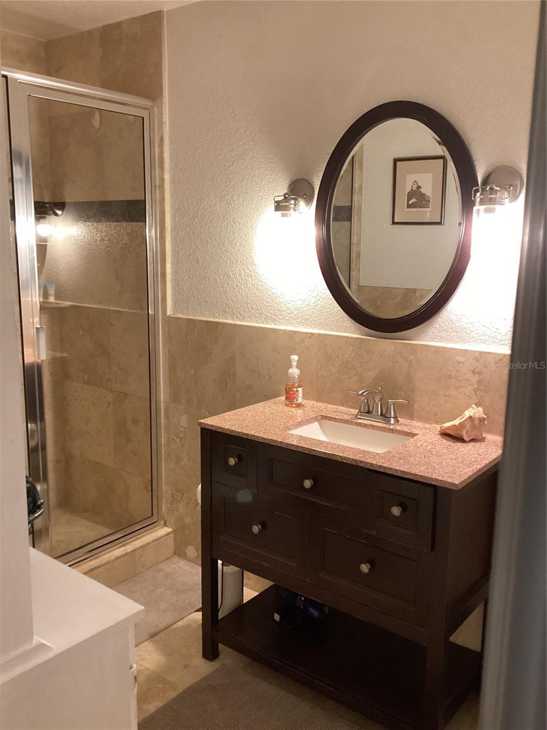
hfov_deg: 45.4
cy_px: 365
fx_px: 653
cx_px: 274
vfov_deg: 58.4
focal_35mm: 31
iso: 250
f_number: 2.4
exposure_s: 1/60
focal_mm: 3.3
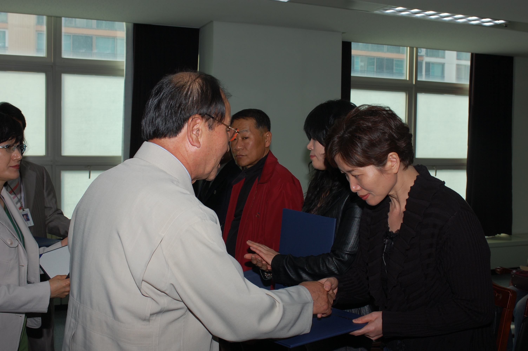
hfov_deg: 46.4
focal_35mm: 42
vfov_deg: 31.8
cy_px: 176
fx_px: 615
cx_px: 264
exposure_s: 1/125
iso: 200
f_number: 7.1
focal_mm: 28
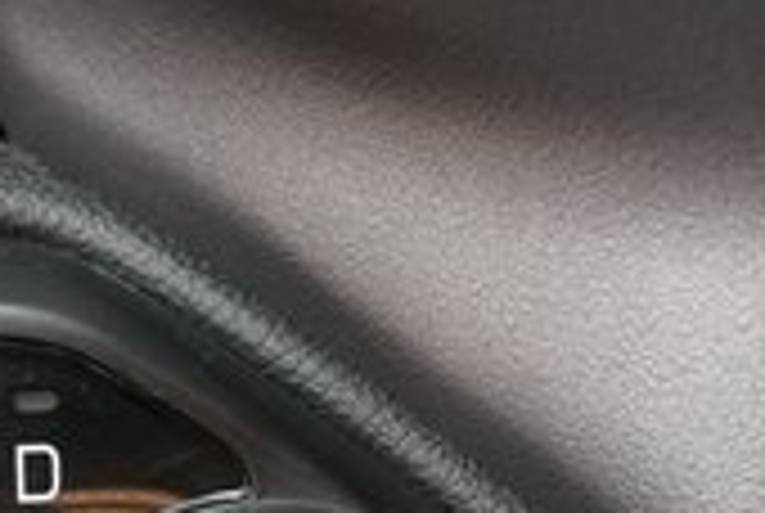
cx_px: -27
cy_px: 659
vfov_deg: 7.9
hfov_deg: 11.7
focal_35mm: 173
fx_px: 3683
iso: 1600
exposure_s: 1/60
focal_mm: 46
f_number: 4
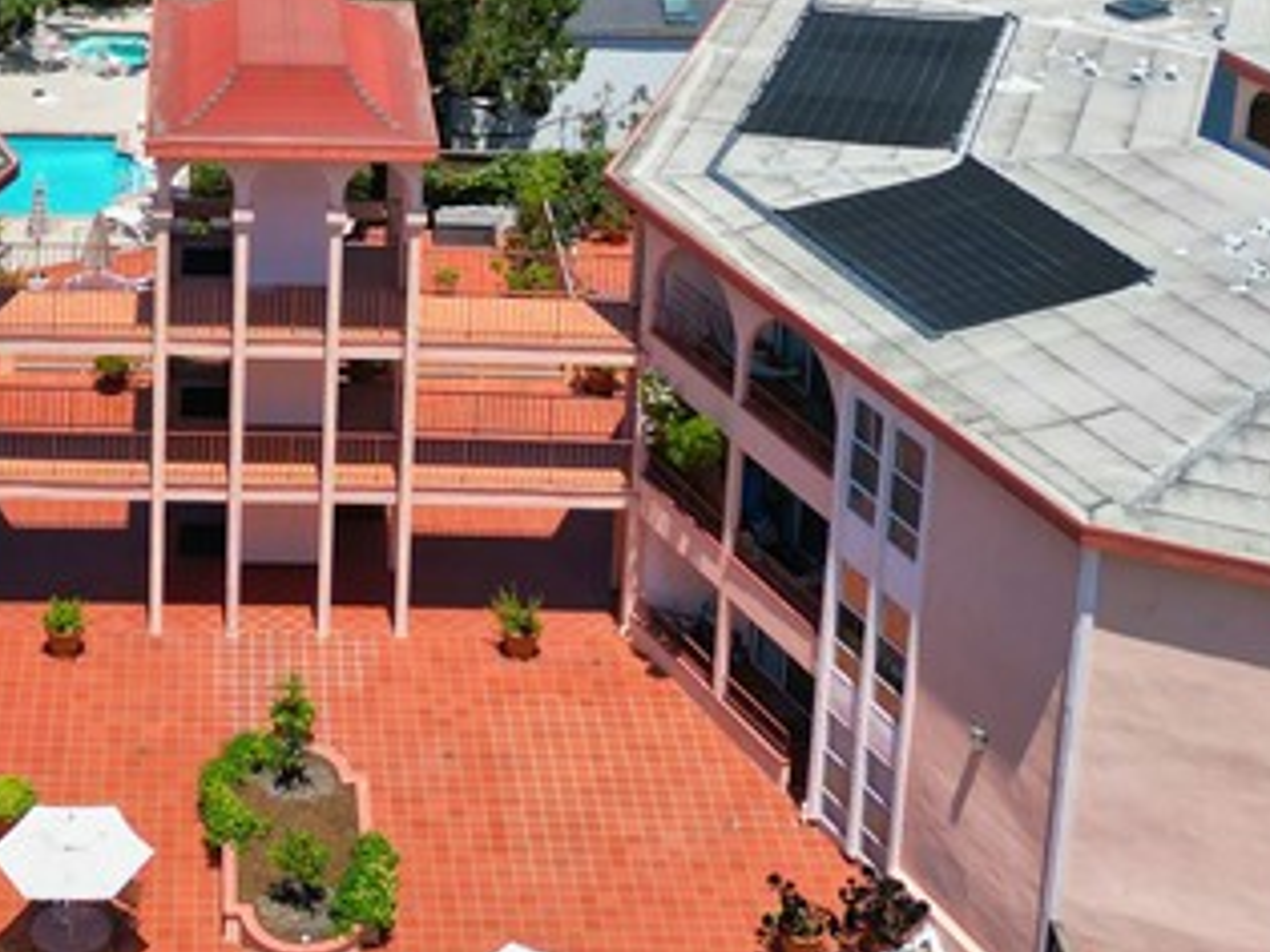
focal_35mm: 78
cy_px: -137
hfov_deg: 24.6
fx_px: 2861
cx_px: 226
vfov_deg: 18.1
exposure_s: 1/4000
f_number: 1.7
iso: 120
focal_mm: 6.72
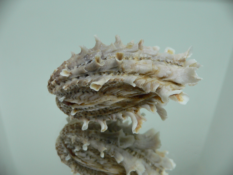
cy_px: 88
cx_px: 116
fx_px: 236
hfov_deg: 52.6
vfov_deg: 40.7
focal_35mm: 35
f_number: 2.8
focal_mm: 4.6
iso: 100
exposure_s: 1/60
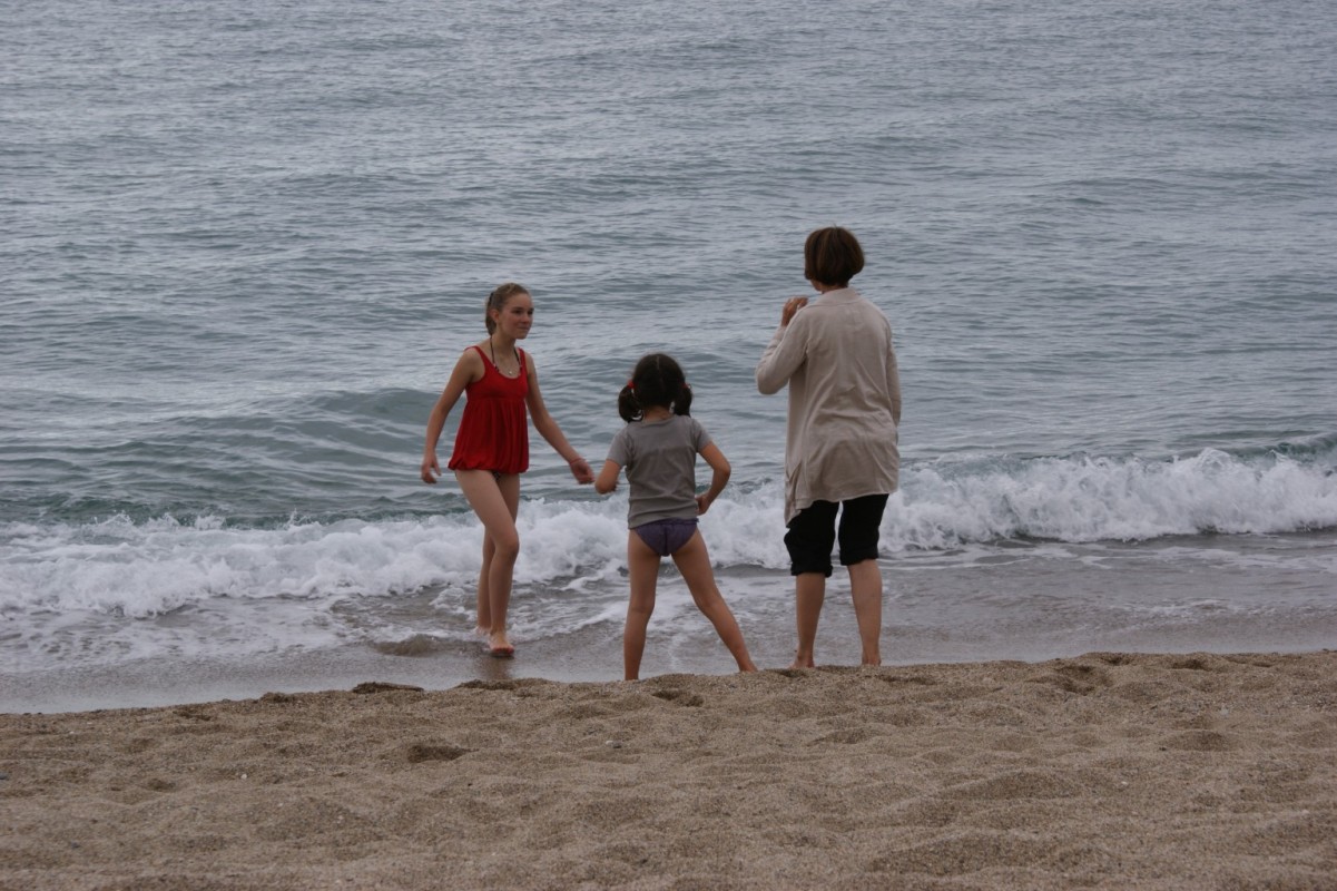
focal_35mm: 75
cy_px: 446
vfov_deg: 18.2
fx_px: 2784
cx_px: 668
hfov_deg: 27.0
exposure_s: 1/100
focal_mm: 50
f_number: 9
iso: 100
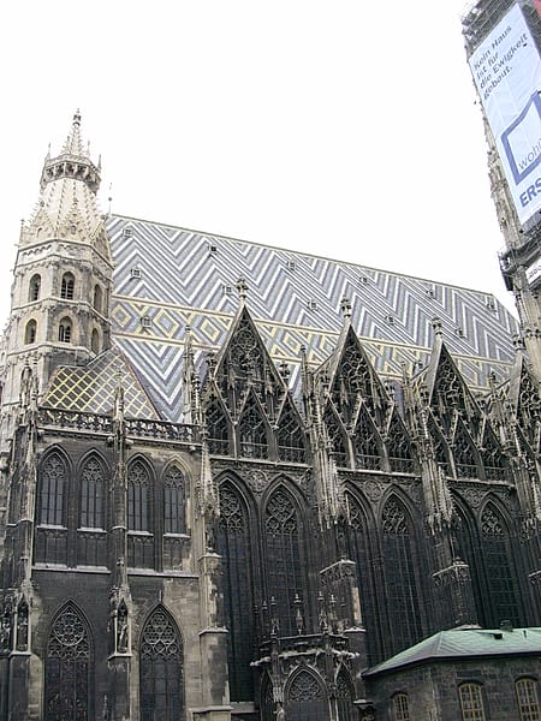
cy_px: 360
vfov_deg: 50.1
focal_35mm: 37
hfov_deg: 38.7
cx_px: 270
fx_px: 771
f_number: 2.7
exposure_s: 1/152
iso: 70
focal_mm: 5.6
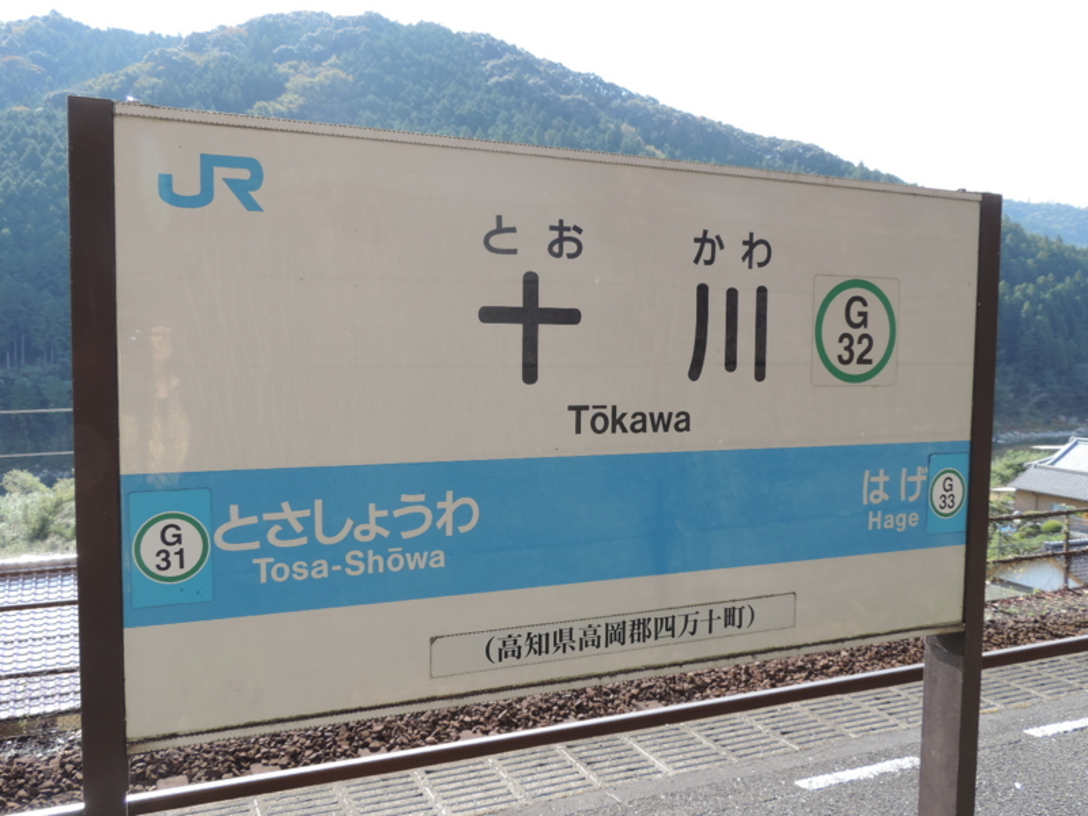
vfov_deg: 46.8
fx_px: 943
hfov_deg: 60.0
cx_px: 544
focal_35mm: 30
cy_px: 408
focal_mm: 5.3
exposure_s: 1/250
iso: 80
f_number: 3.1
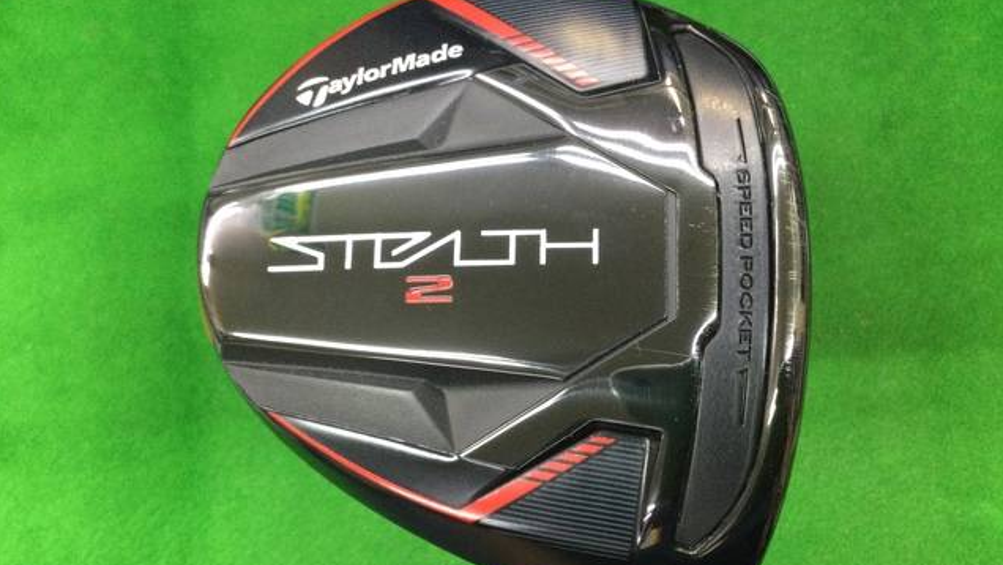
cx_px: 500
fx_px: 904
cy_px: 336
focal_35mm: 34
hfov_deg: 58.0
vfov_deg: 34.6
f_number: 2.4
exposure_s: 1/30
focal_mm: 3.3
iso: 200
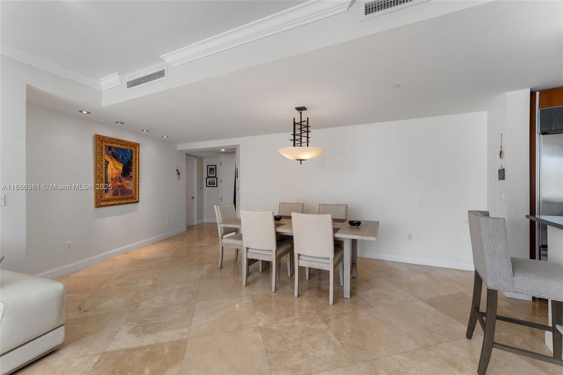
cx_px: 282
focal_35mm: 14
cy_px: 188
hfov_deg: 104.3
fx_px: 219
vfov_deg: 81.2
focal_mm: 14
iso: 160
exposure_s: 1/4
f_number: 9
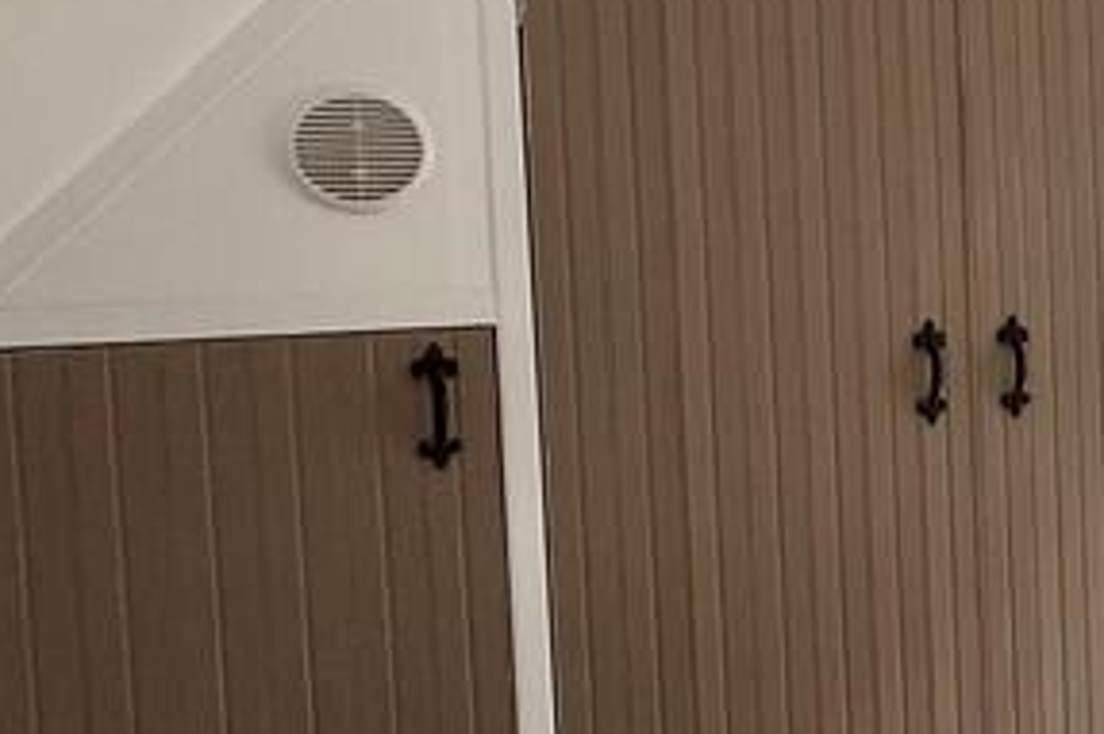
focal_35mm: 52
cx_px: 1427
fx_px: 1594
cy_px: 311
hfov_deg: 30.4
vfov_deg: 25.9
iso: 64
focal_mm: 2.22
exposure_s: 1/165
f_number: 2.2
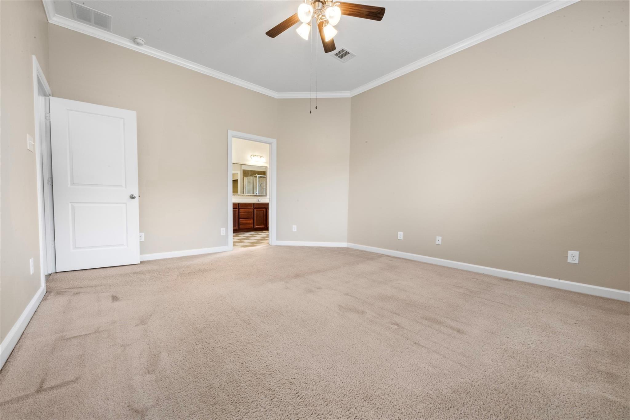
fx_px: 245
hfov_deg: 104.3
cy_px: 210
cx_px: 315
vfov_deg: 81.2
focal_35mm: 14
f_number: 9
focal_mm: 14
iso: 250
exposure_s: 5
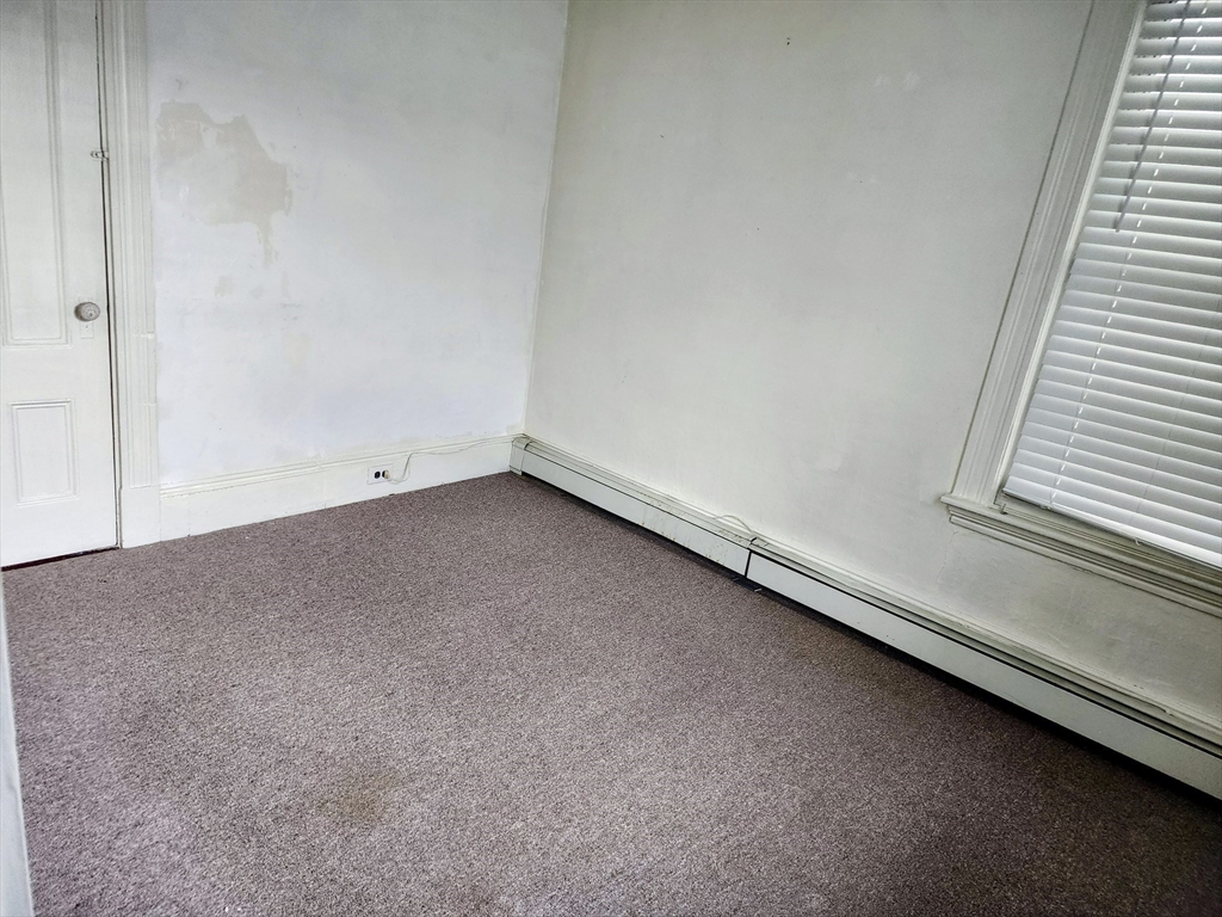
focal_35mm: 23
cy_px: 458
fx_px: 812
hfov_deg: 73.9
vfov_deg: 58.9
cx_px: 611
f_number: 1.8
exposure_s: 1/120
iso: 200
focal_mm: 6.4
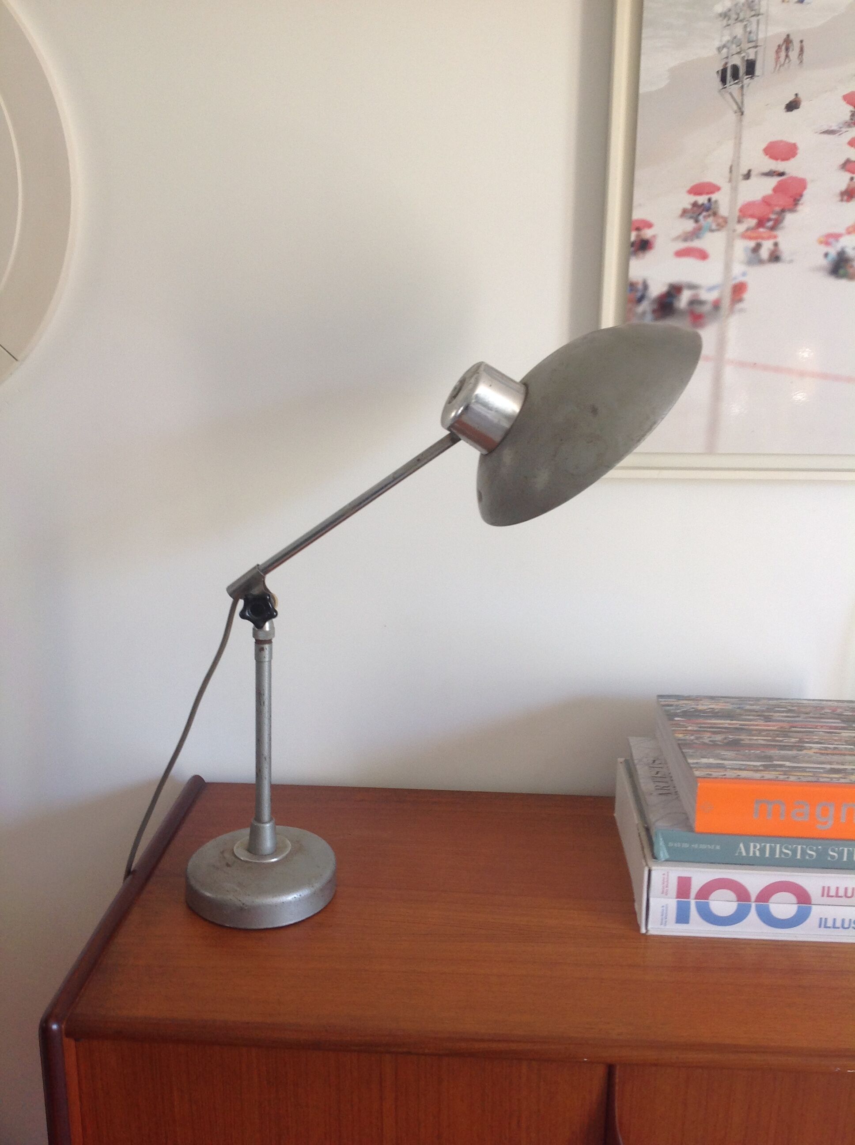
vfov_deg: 52.7
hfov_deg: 40.6
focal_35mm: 35
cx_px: 428
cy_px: 572
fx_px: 1156
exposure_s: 1/30
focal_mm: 4.28
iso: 64
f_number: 2.4
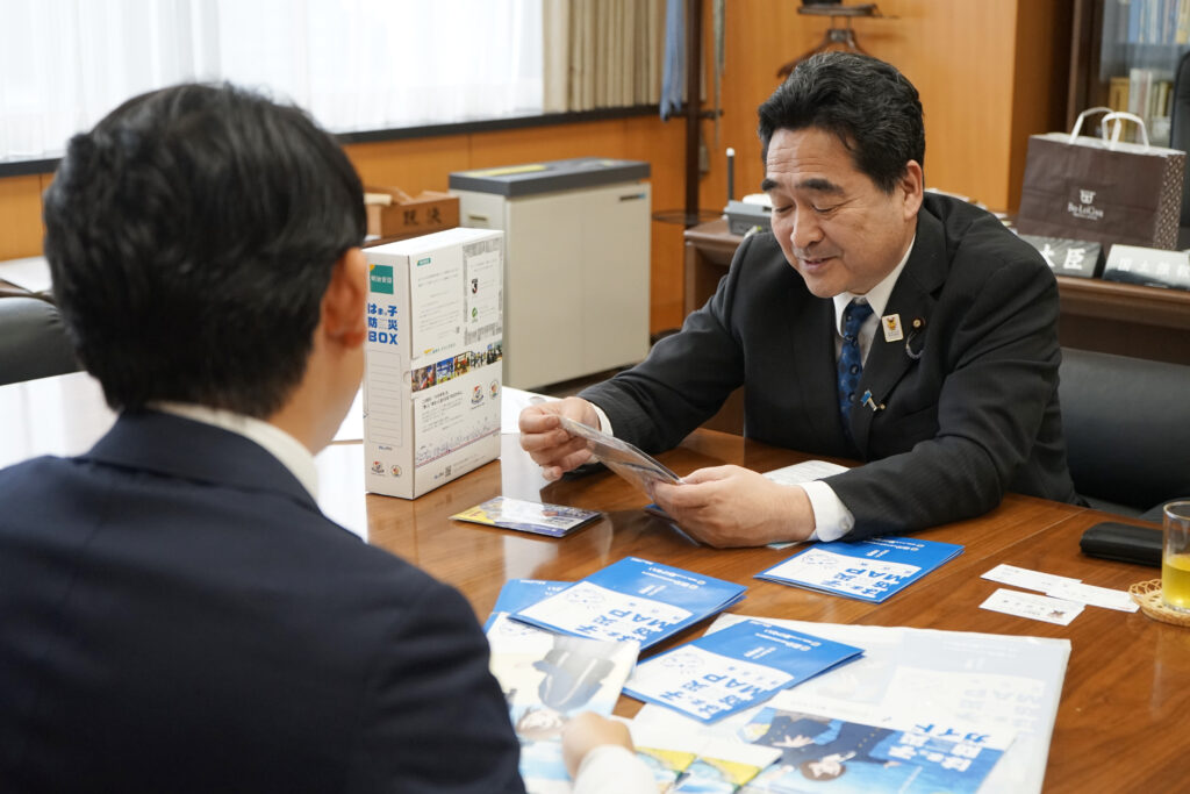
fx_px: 1686
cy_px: 397
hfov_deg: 38.9
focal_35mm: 51
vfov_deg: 26.5
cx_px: 595
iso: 2000
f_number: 5
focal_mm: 51
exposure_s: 1/160
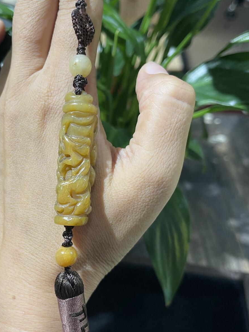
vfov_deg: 49.0
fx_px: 364
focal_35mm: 38
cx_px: 70
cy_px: 169
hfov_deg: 37.0
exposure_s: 1/50
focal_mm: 5.1
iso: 100
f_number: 1.6
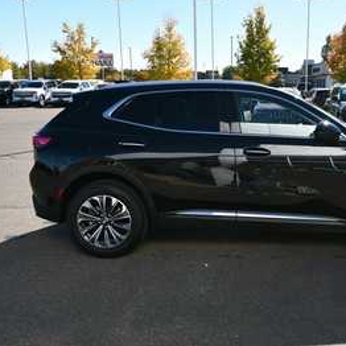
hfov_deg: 41.8
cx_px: 250
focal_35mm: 39
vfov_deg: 42.8
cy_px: 172
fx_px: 441
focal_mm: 20
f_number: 8
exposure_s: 1/250
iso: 180
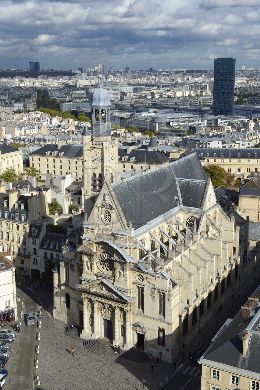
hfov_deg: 28.0
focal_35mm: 48
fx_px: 521
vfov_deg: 41.1
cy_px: 195
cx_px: 130
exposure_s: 1/200
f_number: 14
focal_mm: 48
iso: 200
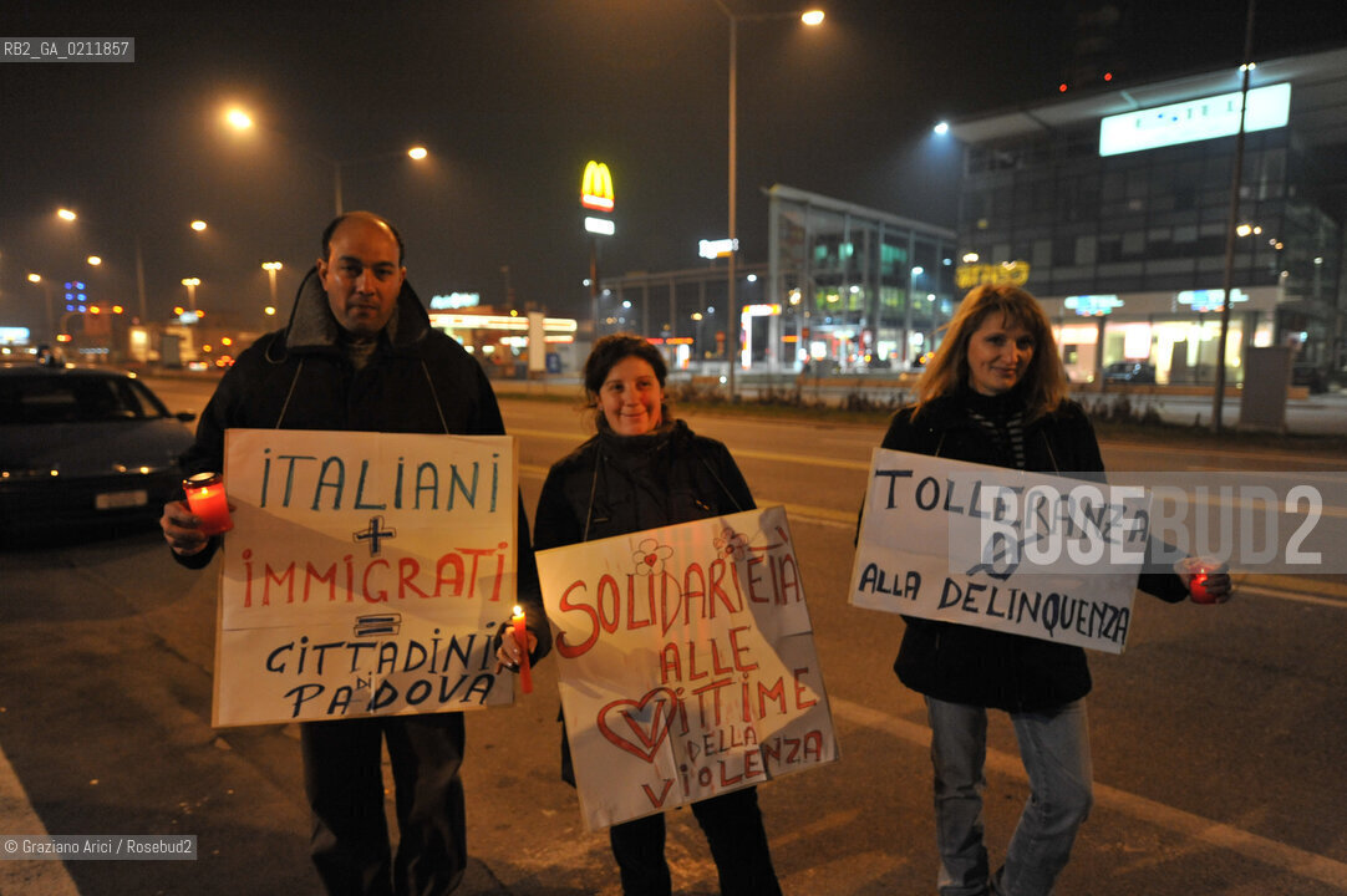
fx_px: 823
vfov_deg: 57.2
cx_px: 674
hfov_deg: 78.6
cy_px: 448
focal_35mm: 22
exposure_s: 1/80
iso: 3200
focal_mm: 22
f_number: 2.8
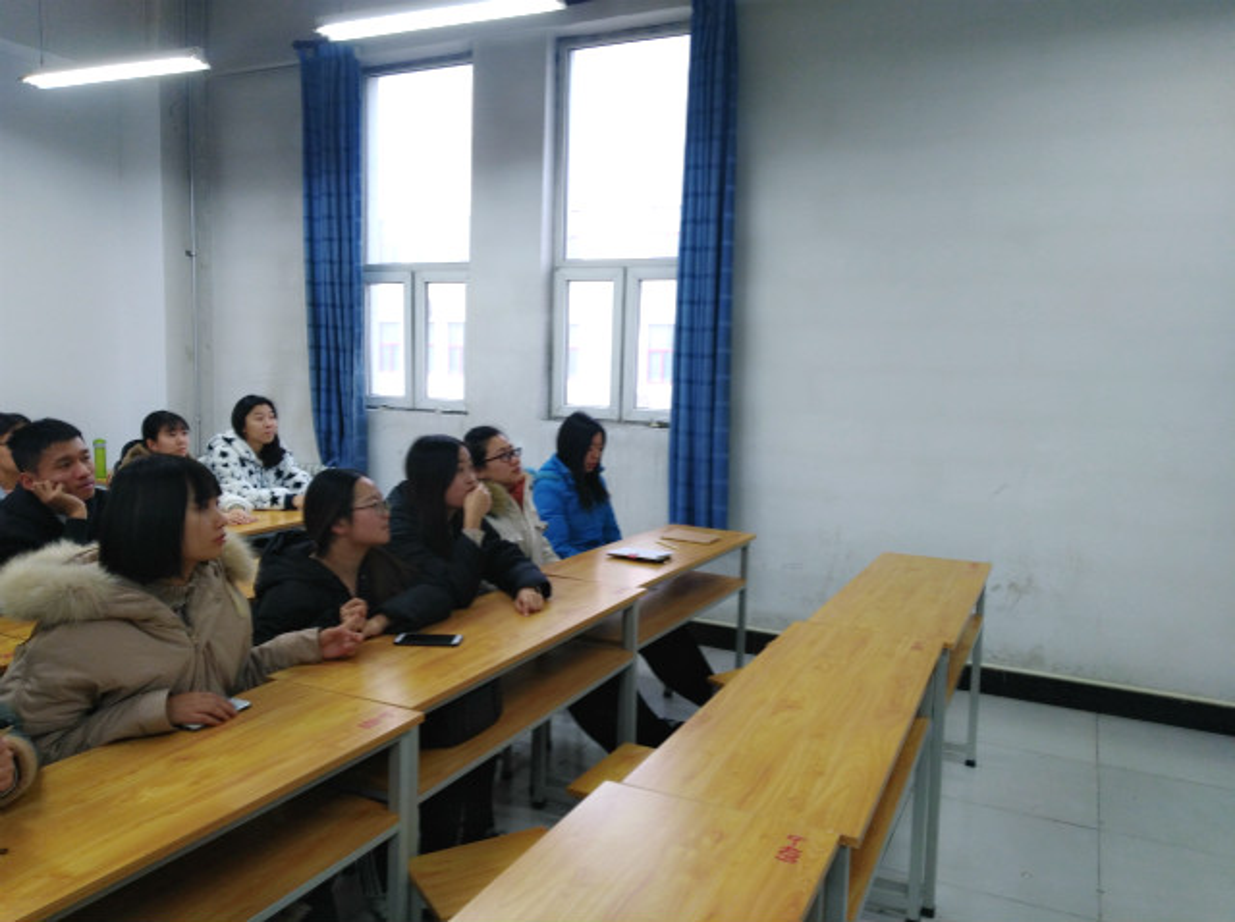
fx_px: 926
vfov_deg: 52.9
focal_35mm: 26
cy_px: 461
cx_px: 618
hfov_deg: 67.4
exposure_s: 1/33.3
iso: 205
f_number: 2.2
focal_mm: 3.83
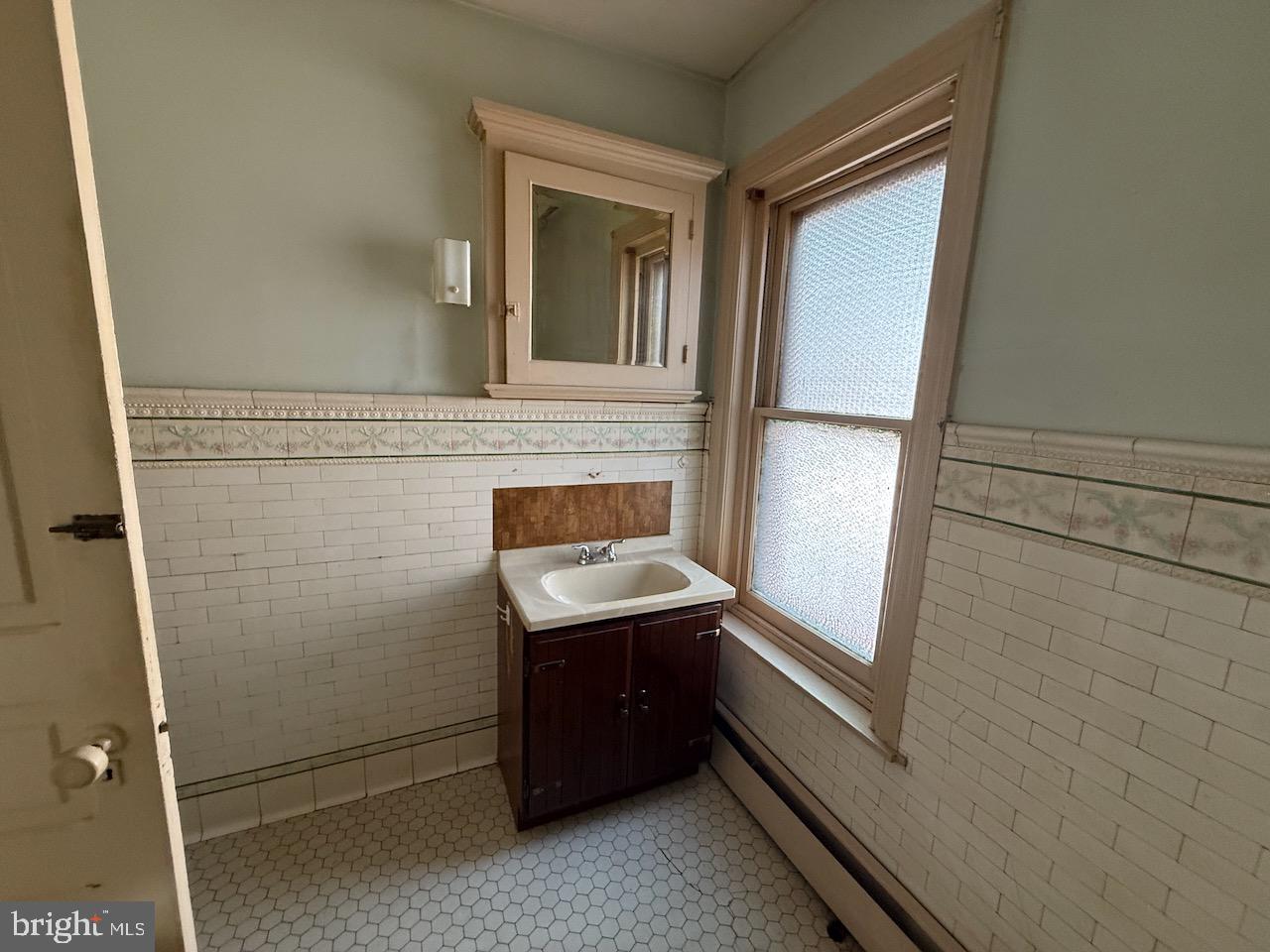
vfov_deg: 85.7
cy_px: 476
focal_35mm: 14
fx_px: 514
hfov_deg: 102.1
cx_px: 635
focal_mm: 2.22
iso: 160
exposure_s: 1/99
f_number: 2.2
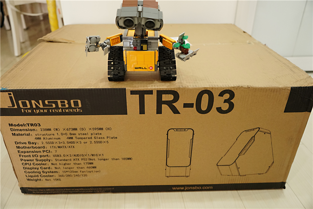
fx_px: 243
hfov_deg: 65.5
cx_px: 156
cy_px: 104
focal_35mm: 28
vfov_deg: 46.4
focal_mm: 28
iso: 2500
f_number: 4
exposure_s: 1/40
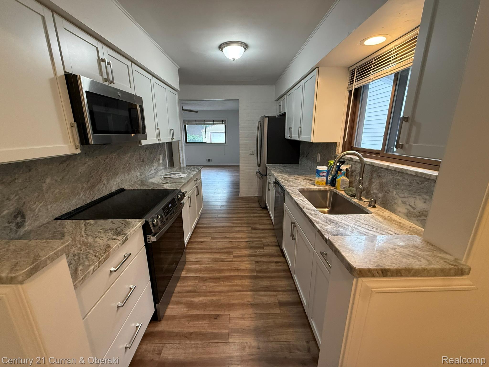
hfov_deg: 102.1
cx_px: 244
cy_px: 184
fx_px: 198
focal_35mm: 14
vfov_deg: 85.7
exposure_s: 1/120
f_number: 2.2
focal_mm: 2.22
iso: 400
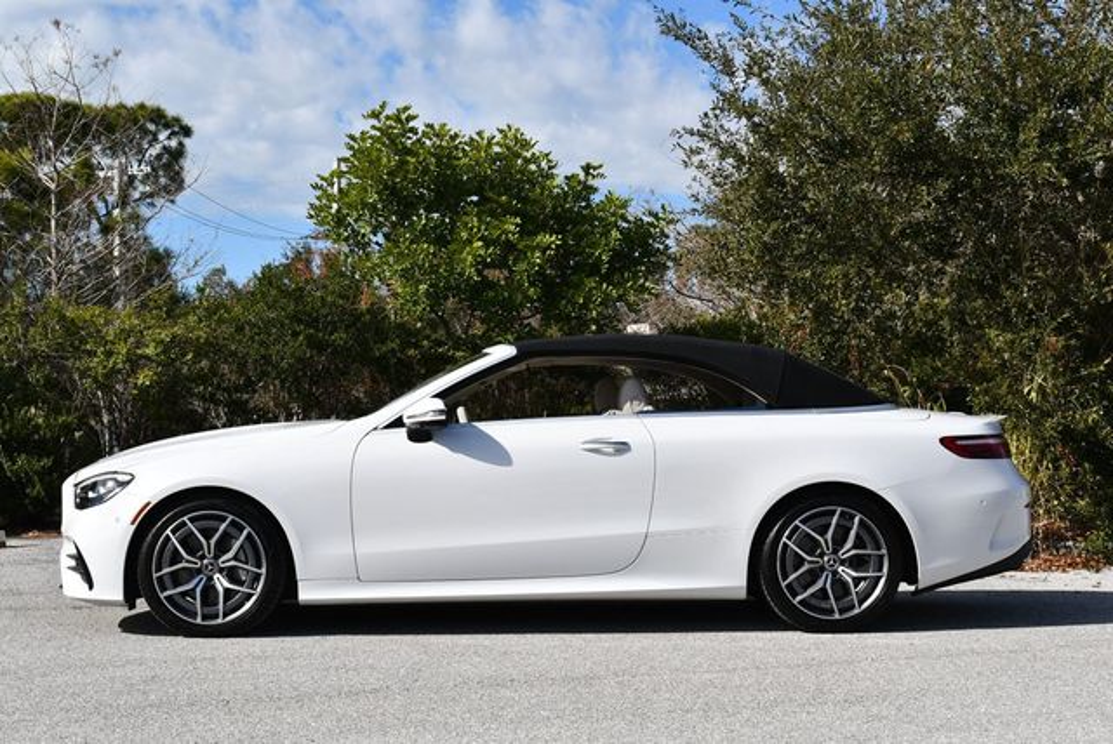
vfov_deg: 22.0
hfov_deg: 32.4
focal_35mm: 62
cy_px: 372
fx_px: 1919
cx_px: 556
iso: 100
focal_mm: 31
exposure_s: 1/320
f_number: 9
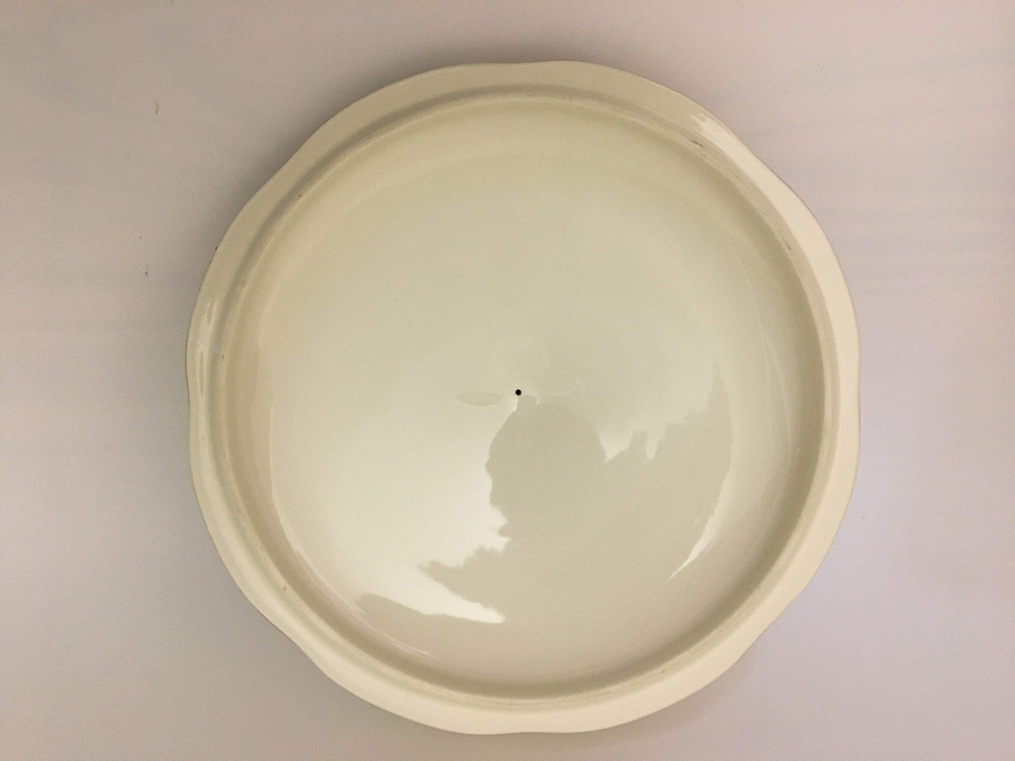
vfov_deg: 48.2
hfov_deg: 61.7
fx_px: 850
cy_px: 380
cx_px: 508
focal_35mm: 29
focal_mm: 4.15
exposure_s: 1/33
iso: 200
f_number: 2.2
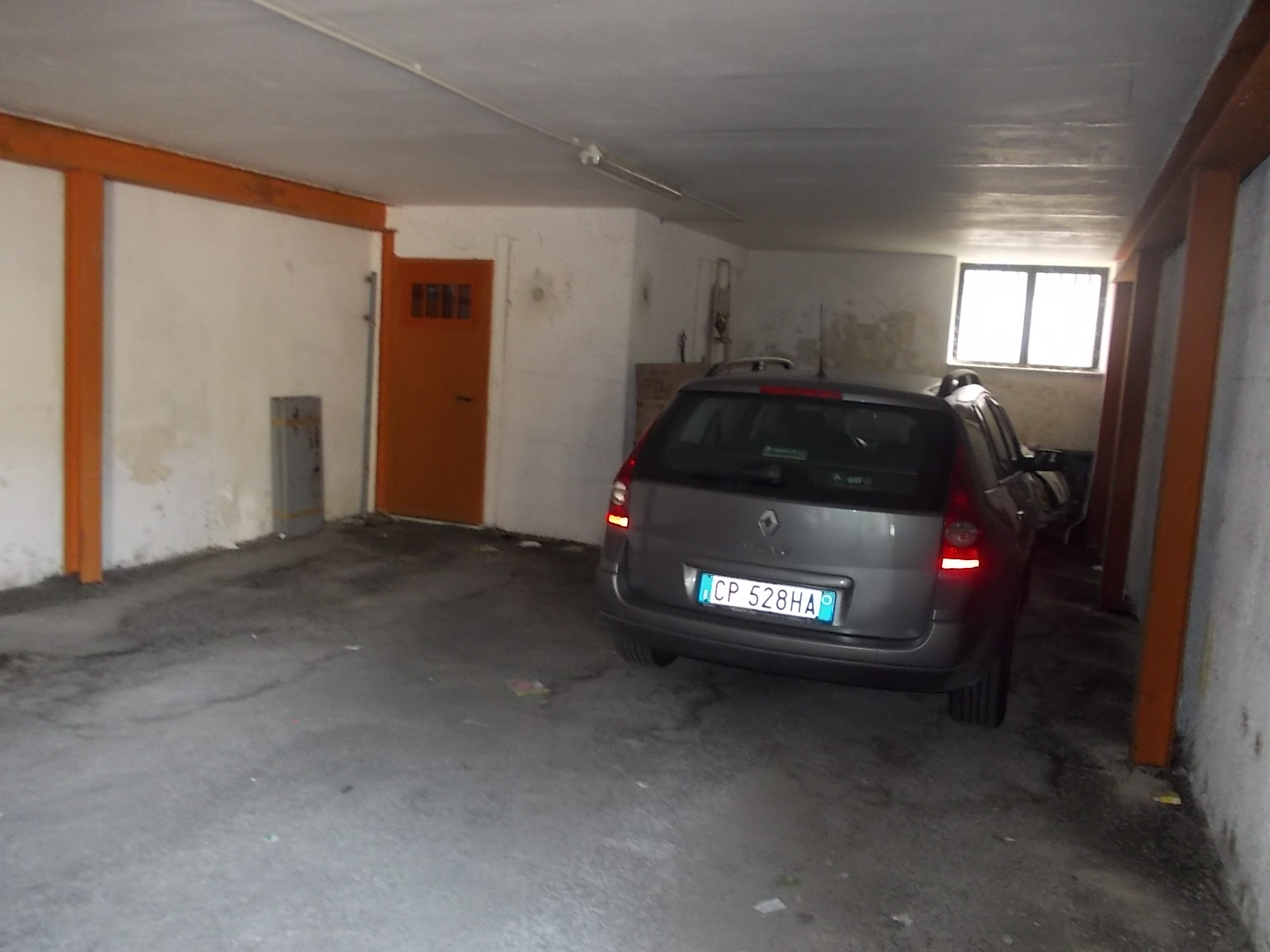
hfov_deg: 63.4
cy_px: 476
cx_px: 635
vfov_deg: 49.7
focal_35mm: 28
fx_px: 1027
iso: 200
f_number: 2.7
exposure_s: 1/25
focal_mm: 4
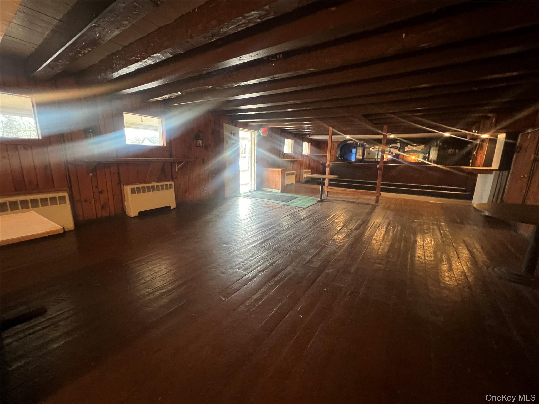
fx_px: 202
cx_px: 270
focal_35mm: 13
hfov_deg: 106.2
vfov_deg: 89.9
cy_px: 202
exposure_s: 1/60
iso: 800
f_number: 1.8
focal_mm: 1.57
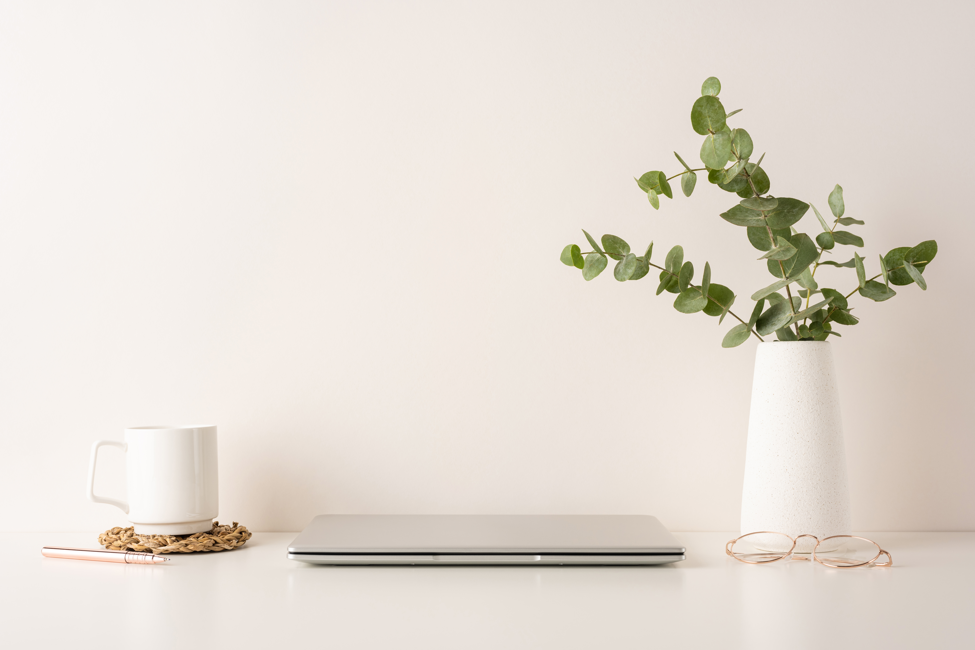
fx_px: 1354
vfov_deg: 27.0
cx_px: 488
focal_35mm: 50
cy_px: 325
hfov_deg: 39.6
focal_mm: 50
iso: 100
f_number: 8
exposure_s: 1/125
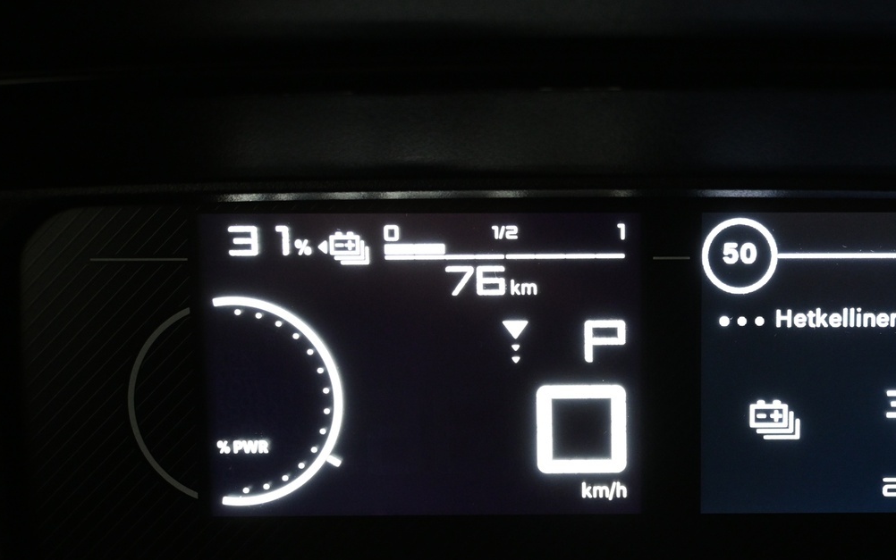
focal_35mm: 57
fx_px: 1388
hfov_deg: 35.2
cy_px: 382
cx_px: 640
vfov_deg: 22.7
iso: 1600
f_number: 4.2
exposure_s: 1/40
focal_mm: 23
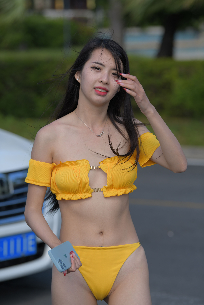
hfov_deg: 10.5
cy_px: 152
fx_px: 1105
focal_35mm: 130
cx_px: 102
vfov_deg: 15.8
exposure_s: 1/1250
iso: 180
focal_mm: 130
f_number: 4
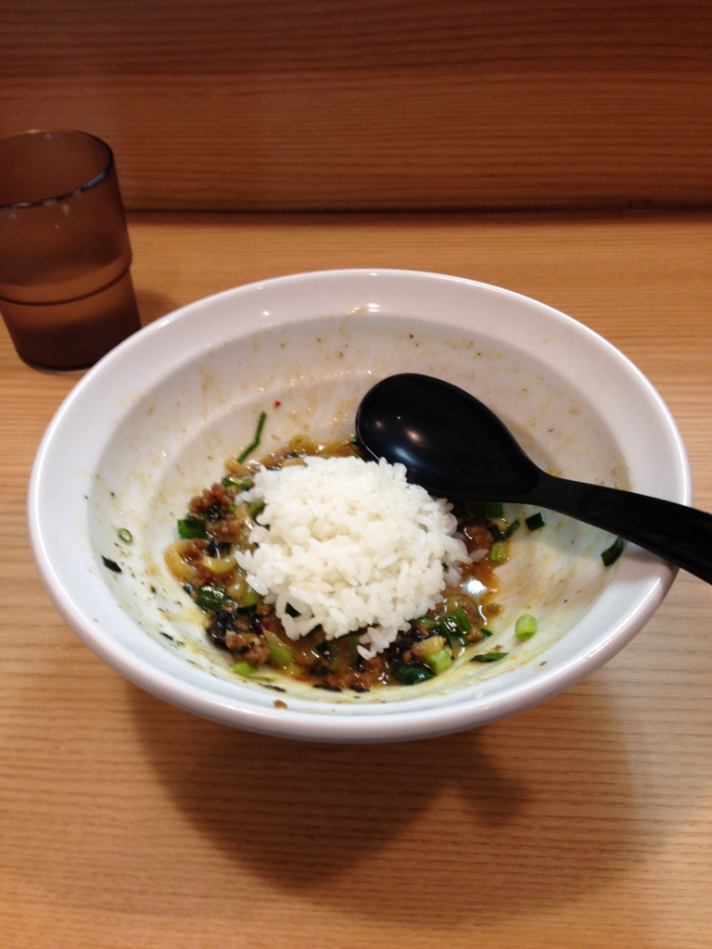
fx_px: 905
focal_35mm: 33
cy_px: 474
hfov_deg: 42.9
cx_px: 356
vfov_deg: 55.4
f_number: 2.4
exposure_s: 1/20
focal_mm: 4.12
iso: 64
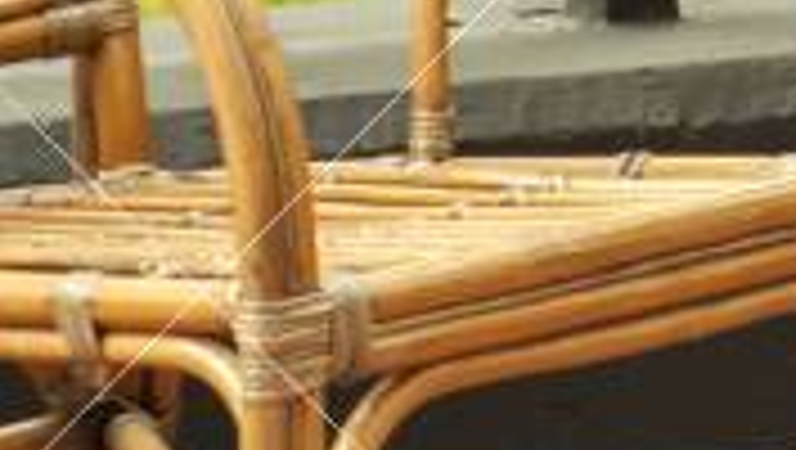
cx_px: 1839
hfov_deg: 3.7
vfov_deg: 2.1
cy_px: -711
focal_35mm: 578
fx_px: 12213
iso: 100
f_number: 4.5
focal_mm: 50
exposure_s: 1/125
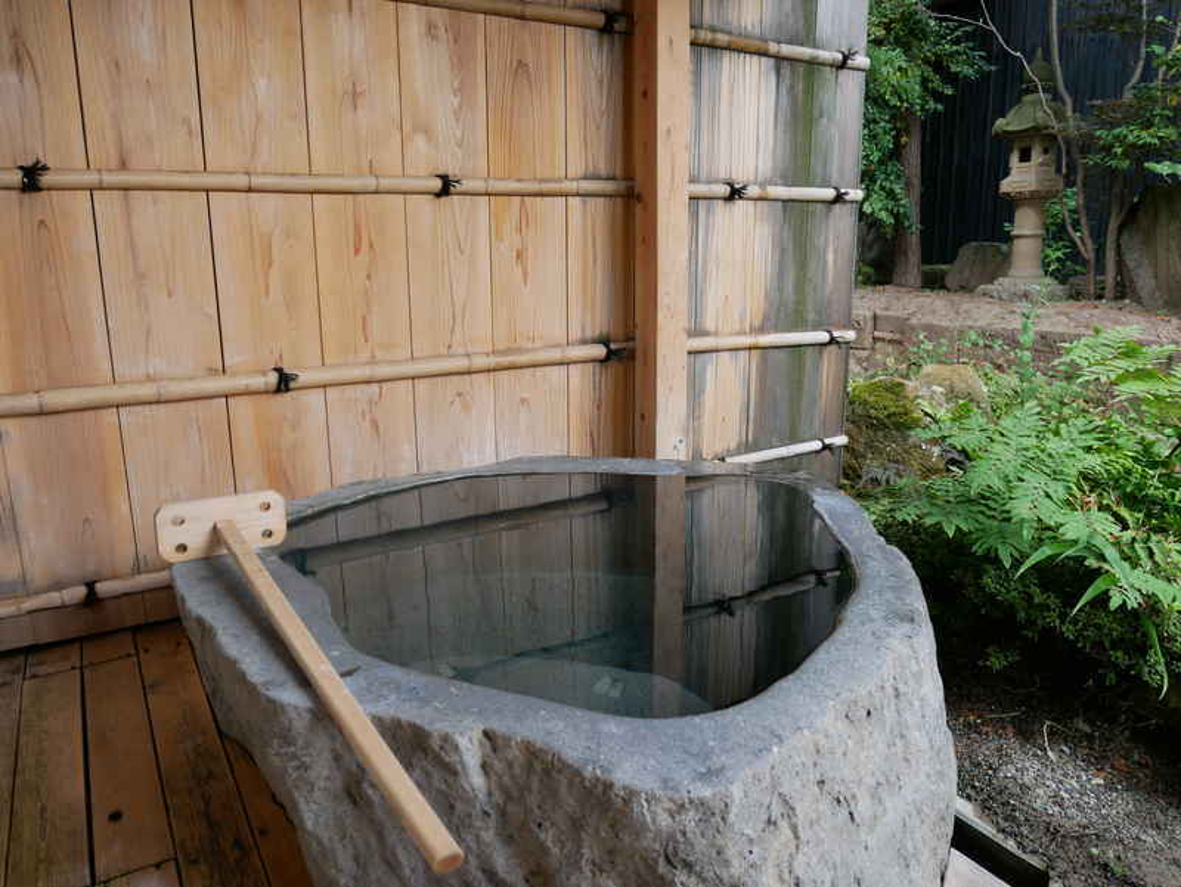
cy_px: 444
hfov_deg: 71.6
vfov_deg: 56.9
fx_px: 819
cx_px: 590
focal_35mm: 24
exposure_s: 1/100
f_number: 3.5
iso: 200
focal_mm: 12
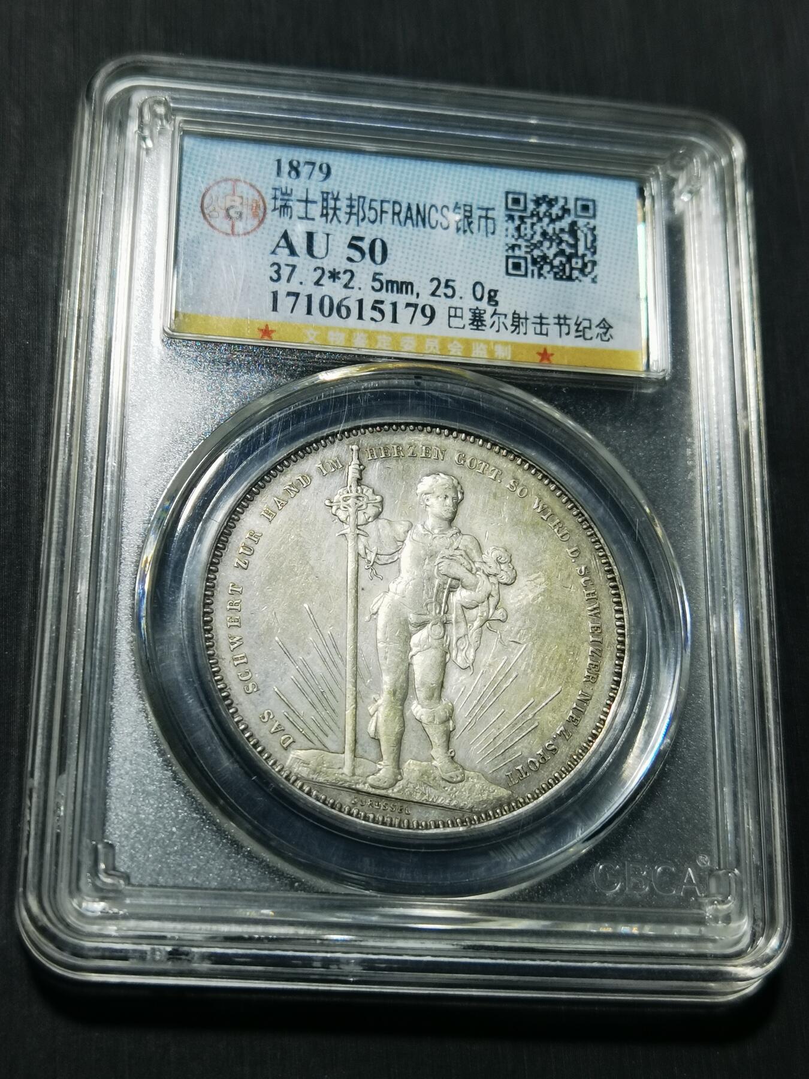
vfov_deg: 32.7
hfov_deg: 24.8
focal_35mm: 59
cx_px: 404
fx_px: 1838
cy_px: 540
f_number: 1.9
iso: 64
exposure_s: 1/100
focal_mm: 6.67
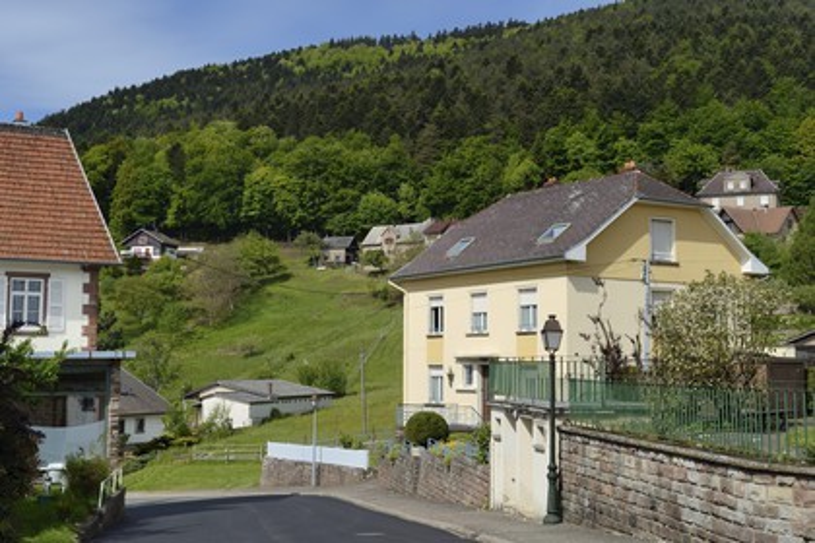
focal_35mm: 50
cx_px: 408
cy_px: 272
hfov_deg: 39.6
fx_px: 1132
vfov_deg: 27.0
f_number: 13
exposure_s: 1/320
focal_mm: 50
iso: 200
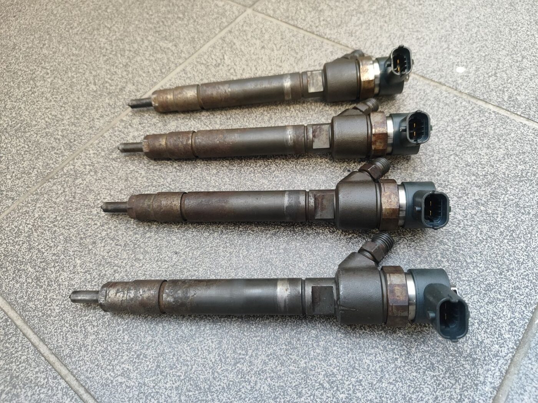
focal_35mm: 24
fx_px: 373
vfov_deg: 56.8
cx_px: 269
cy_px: 202
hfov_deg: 71.6
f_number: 1.89
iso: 1270
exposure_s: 1/60
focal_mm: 5.89
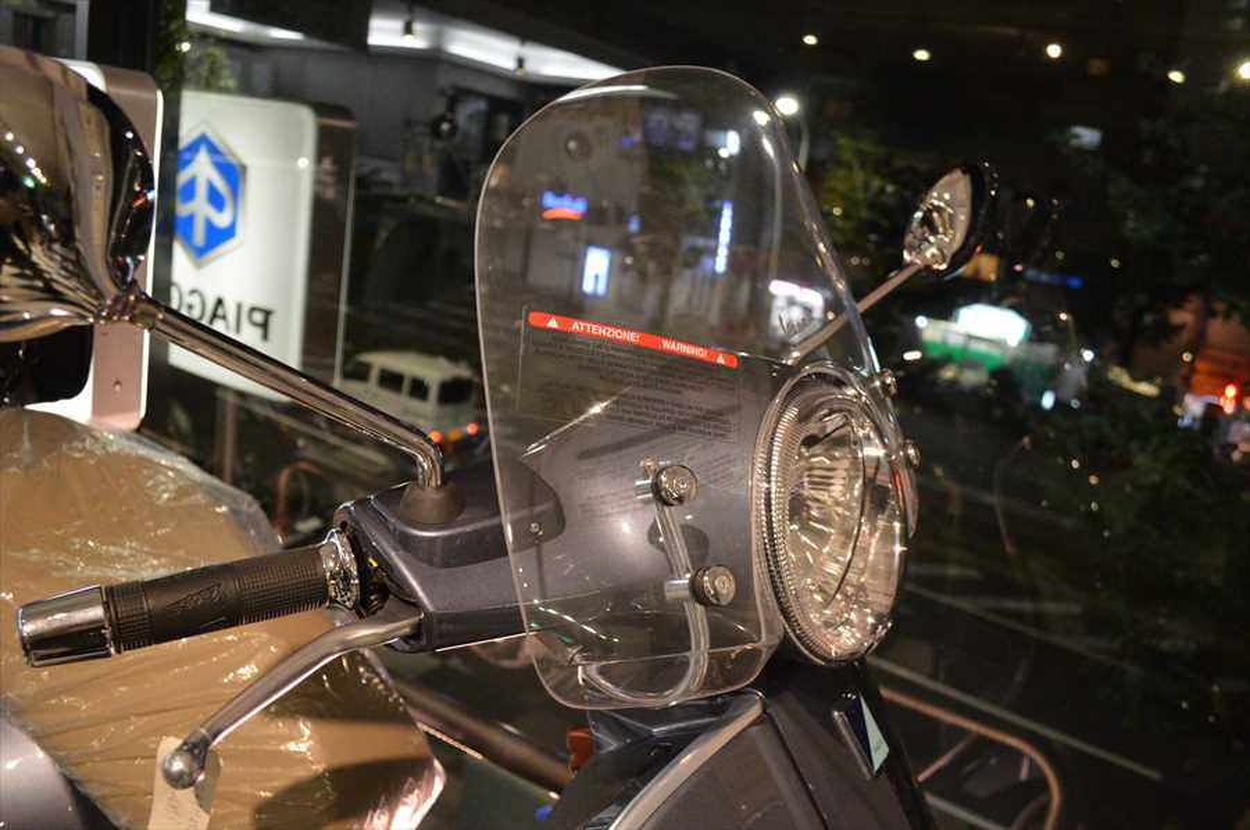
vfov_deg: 47.8
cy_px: 415
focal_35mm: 27
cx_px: 625
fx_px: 936
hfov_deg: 67.4
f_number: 3.5
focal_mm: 18
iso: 3200
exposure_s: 1/100
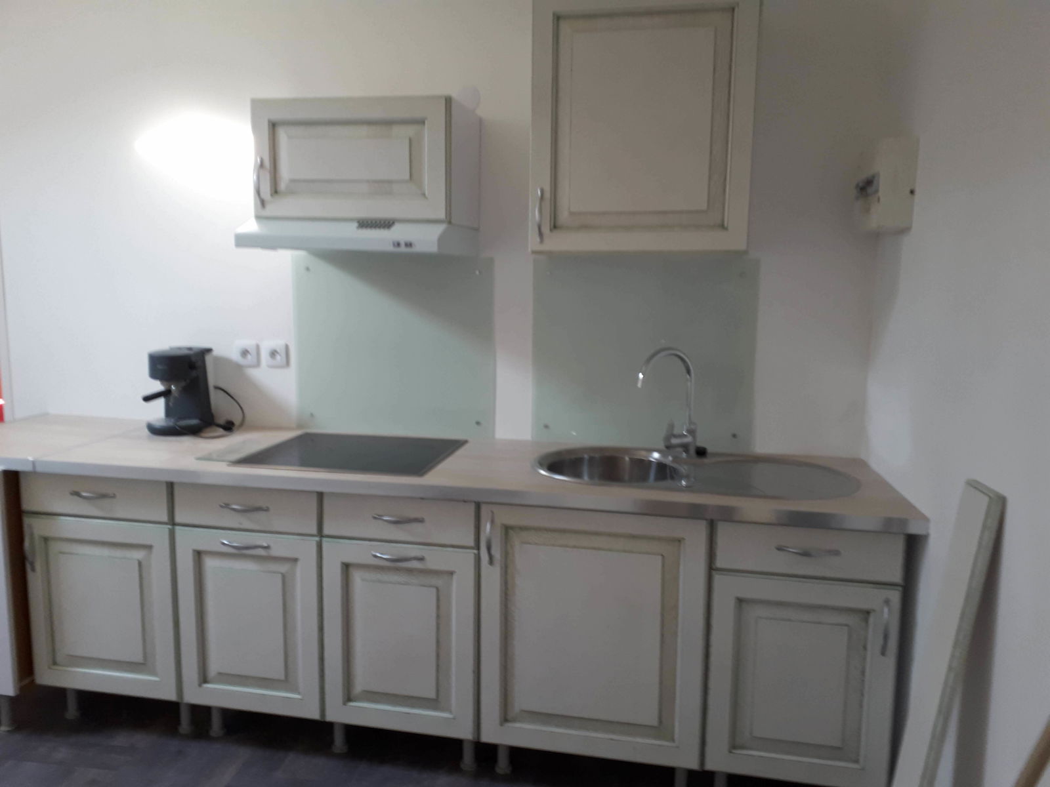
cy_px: 394
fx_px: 819
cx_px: 525
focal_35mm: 27
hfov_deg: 65.3
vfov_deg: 51.4
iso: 100
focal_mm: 3.6
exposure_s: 1/33
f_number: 1.9
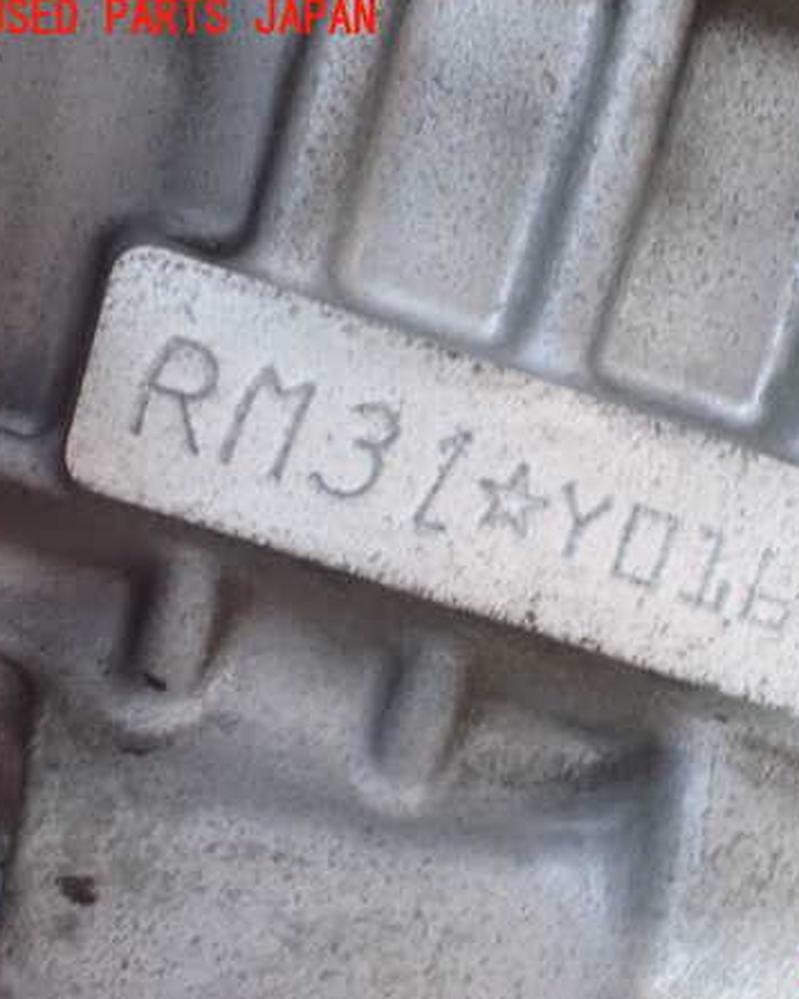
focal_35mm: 50
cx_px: 642
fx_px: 1478
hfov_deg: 29.5
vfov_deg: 37.3
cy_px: 496
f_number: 2.7
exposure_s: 1/40
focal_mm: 6.83
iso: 1600
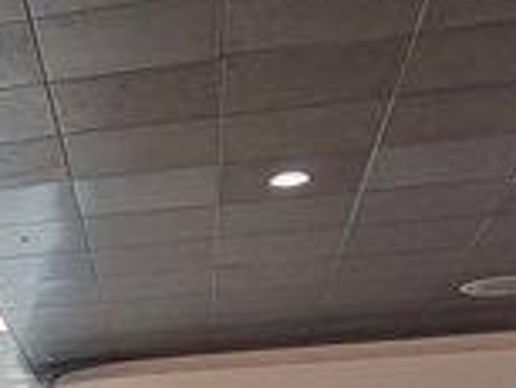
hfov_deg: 16.9
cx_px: -415
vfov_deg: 14.7
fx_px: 1432
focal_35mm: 96
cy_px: 516
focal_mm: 5.4
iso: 125
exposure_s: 1/120
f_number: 1.8
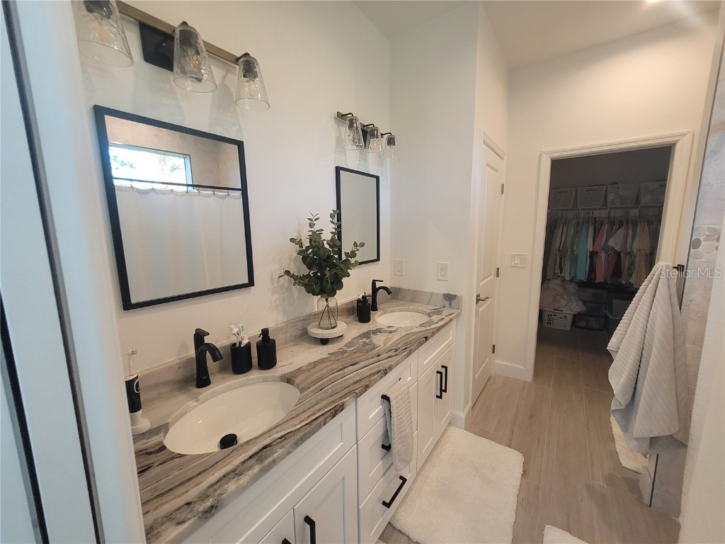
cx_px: 362
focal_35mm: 13
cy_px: 272
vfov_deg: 89.9
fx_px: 272
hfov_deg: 106.2
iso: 125
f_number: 2.2
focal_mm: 1.74
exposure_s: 1/60
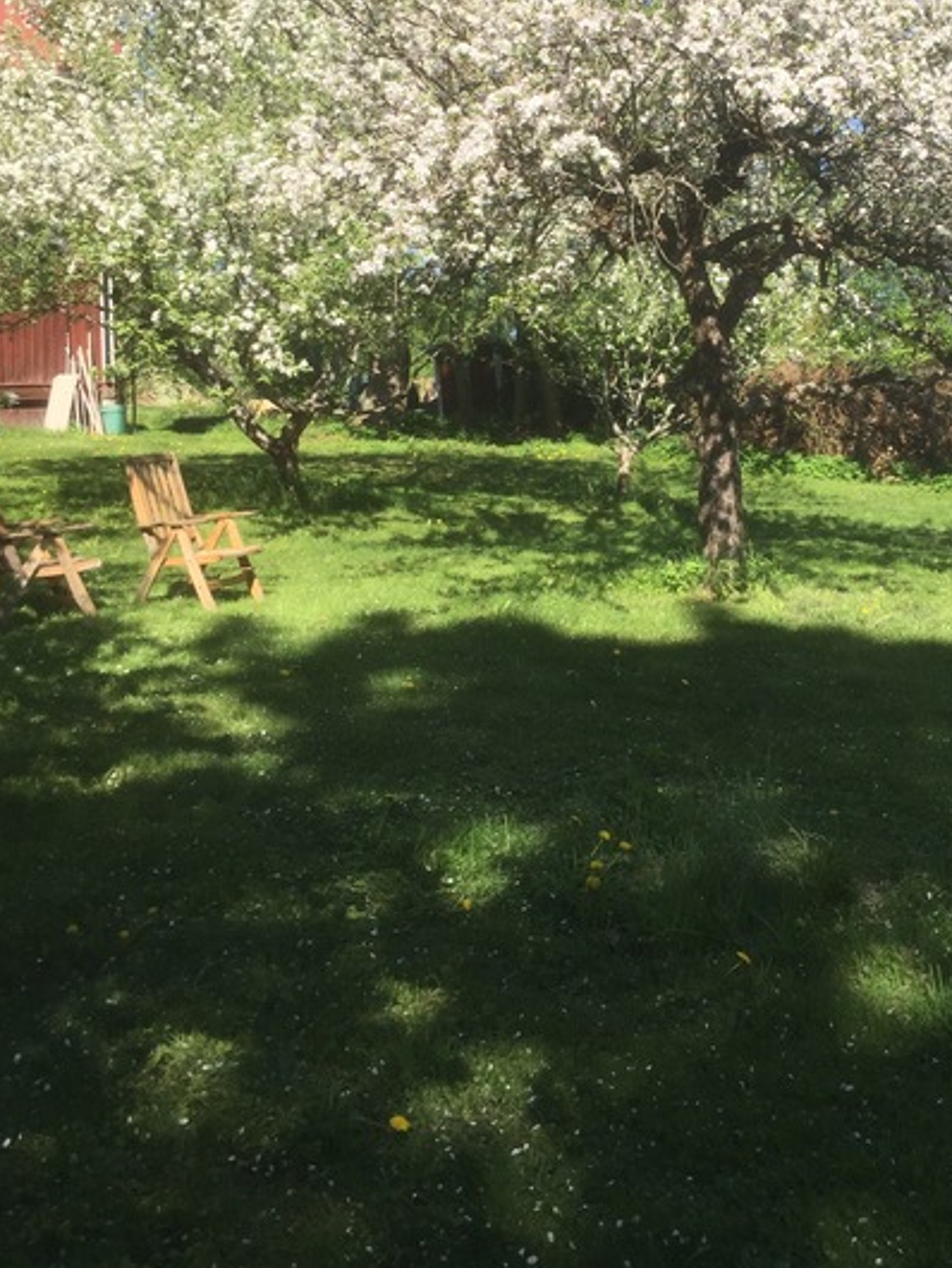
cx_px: 663
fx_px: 1539
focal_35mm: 42
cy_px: 383
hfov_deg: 33.9
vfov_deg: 43.9
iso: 32
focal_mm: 4.15
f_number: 2.2
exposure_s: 1/1163
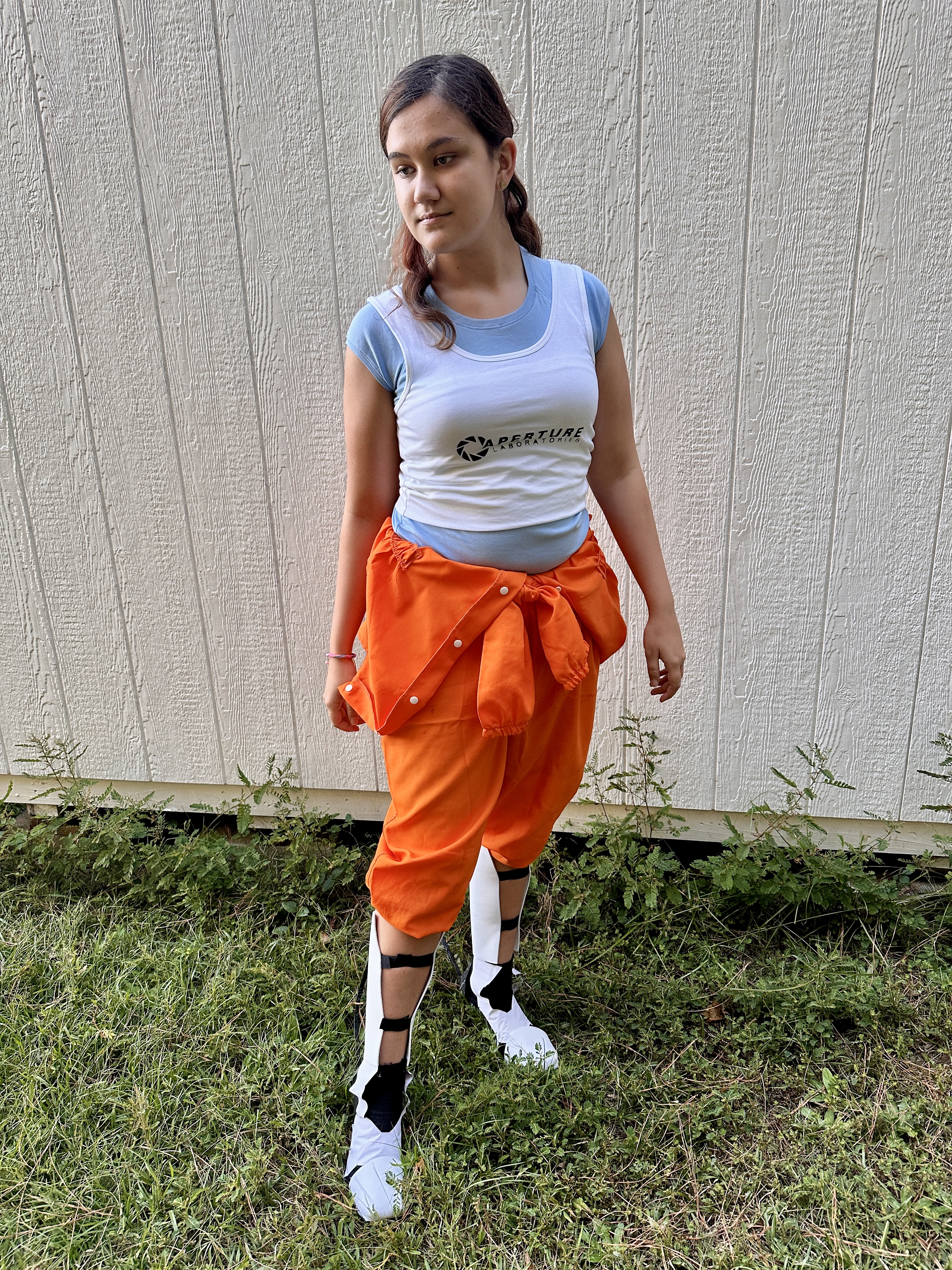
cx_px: 476
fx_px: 880
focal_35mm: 24
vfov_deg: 71.6
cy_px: 635
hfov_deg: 56.8
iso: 200
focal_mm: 6.86
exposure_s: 1/121
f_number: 1.78
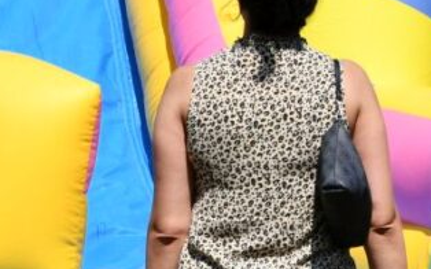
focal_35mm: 307
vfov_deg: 4.3
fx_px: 3605
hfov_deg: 6.7
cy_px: 217
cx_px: 722
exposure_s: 1/320
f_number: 9
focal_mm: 50
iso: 100
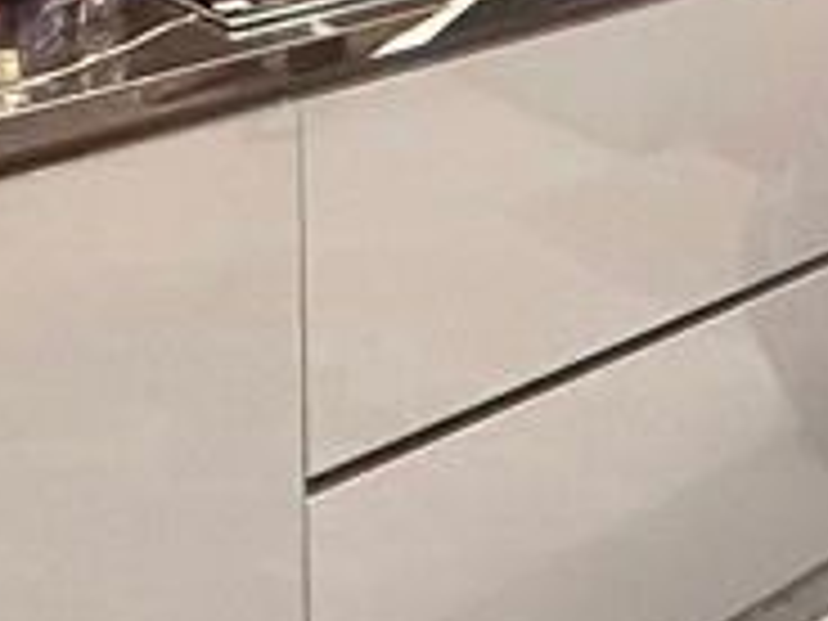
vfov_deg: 16.0
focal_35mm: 78
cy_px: -500
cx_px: 1224
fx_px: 1866
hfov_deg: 21.3
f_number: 2.2
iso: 800
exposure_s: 1/50
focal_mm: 2.22
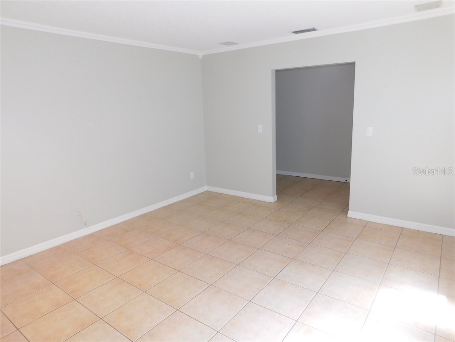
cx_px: 228
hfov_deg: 73.9
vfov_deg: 58.9
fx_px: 302
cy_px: 171
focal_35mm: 23
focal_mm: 4
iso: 125
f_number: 3
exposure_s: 1/40
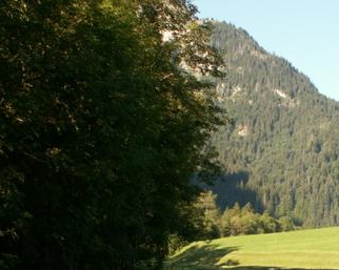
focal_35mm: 68
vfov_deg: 22.1
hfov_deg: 27.2
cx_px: 287
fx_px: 682
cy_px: 217
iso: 50
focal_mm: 5.86
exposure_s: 1/100
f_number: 5
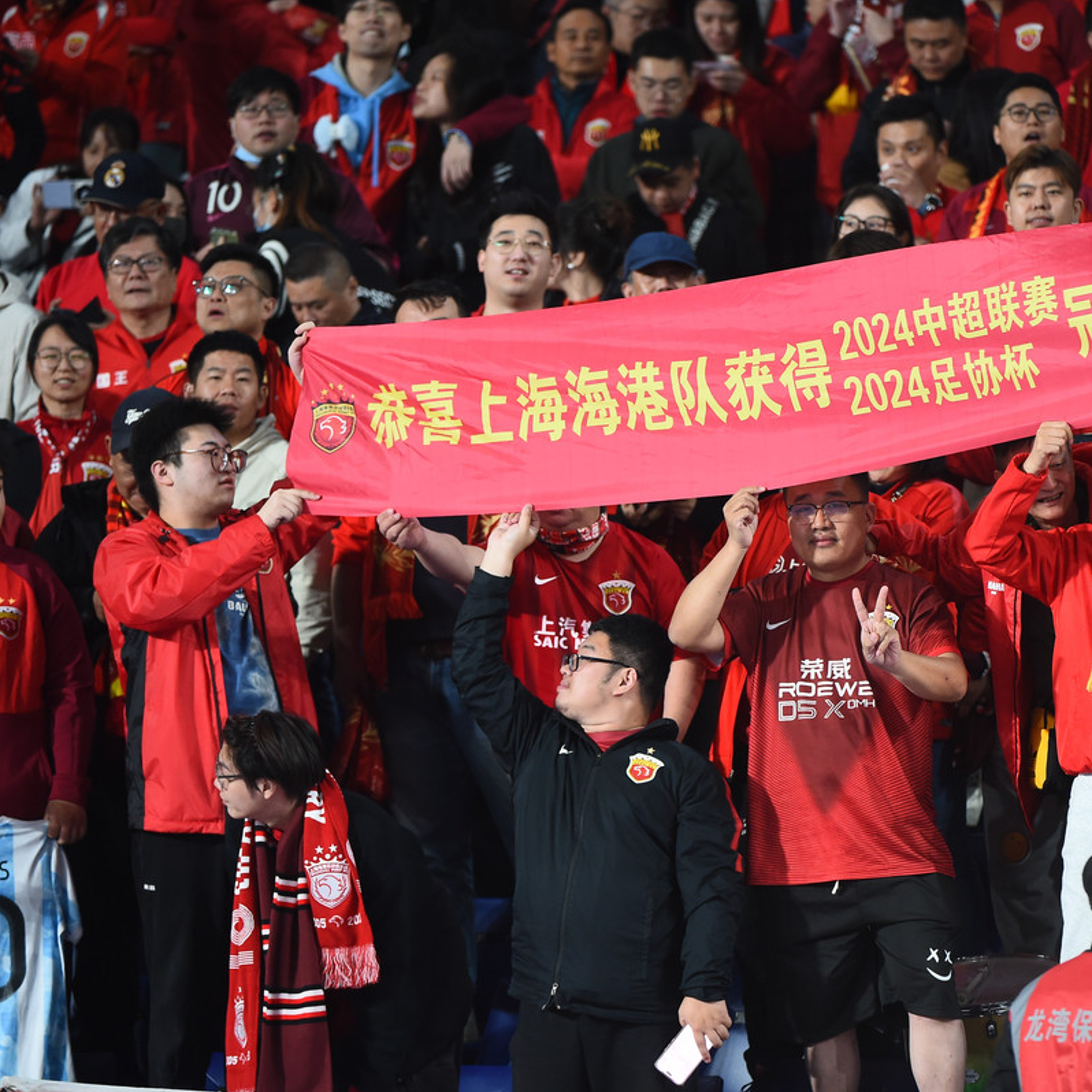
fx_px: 12777
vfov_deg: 4.9
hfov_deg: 4.9
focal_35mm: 358
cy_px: 546
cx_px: 792
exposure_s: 1/250
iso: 2500
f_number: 4
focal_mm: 280
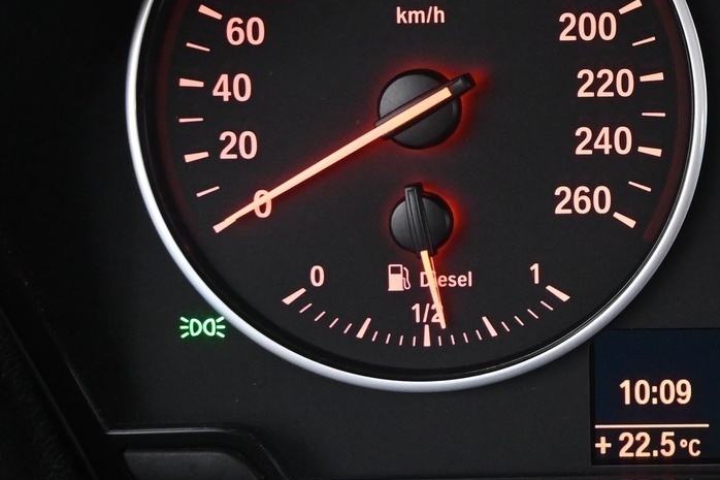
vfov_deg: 18.4
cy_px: 76
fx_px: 1463
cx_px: 737
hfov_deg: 26.1
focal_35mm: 73
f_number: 4
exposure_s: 1/15
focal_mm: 21
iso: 2500
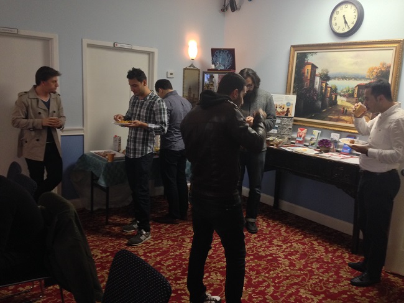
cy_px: 152
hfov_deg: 55.4
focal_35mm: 33
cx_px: 202
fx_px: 385
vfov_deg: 42.9
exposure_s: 1/20
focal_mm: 4.12
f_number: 2.4
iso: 250
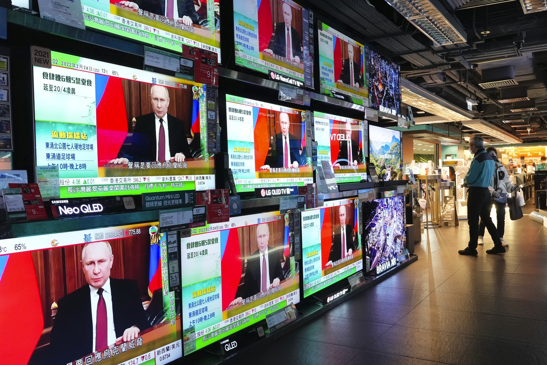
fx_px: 456
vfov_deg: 43.6
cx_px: 274
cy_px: 182
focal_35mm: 30
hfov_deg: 61.9
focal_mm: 20
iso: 4000
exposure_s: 1/125
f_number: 5.6
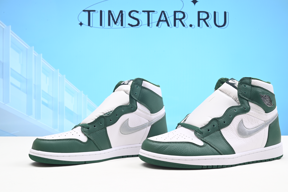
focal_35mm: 39
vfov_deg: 34.2
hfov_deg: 49.5
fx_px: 312
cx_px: 144
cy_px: 96
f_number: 16
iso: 100
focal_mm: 39
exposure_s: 1/1.6
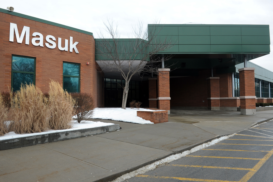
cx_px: 136
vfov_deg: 47.9
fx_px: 205
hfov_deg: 67.4
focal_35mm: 27
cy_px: 91
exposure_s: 1/250
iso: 400
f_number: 7.1
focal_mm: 27
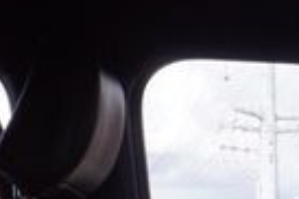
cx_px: 452
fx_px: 1773
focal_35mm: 214
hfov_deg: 9.4
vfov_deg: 6.0
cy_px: 562
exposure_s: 1/160
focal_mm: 19
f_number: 6.3
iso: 100
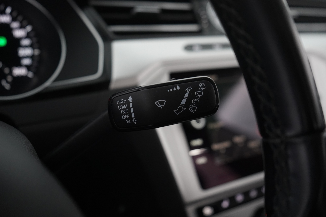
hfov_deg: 51.9
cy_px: 108
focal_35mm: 37
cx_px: 163
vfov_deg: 35.9
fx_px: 335
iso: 4000
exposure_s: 1/60
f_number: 4
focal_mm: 37
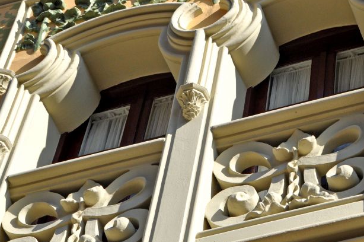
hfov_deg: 15.7
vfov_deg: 10.5
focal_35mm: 130
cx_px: 299
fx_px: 1313
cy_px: 44
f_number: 11
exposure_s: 1/500
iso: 500
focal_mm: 52
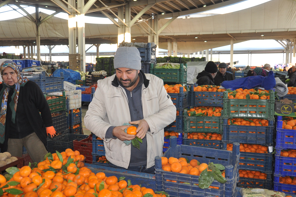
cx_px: 141
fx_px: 350
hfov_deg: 45.8
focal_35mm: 43
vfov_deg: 31.5
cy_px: 95
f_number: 4
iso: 500
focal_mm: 25
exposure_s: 1/125
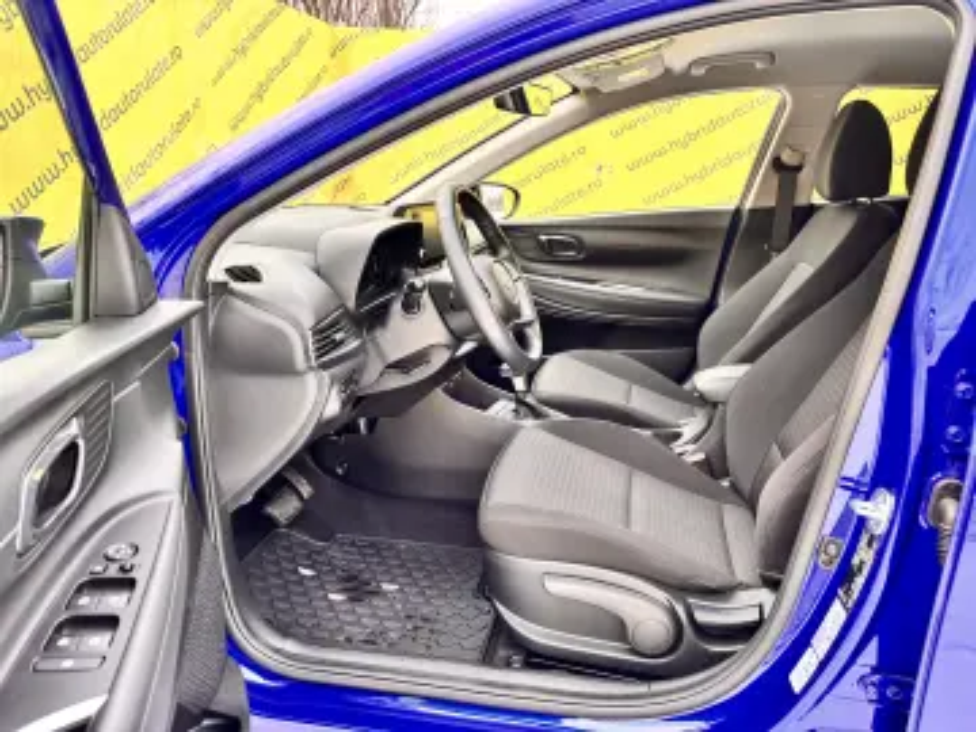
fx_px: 733
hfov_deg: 67.3
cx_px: 488
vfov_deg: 53.1
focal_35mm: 26
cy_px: 366
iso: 50
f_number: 1.6
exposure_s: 1/172
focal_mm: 5.96
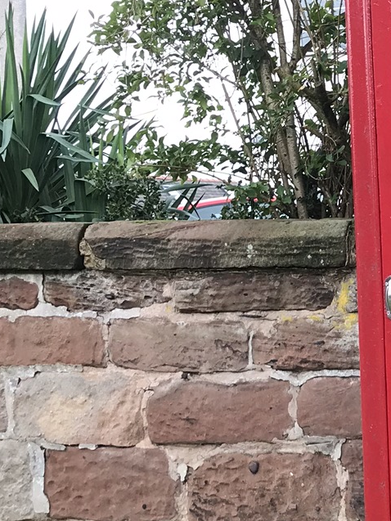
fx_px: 1355
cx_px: 477
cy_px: 273
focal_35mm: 90
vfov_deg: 21.8
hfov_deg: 15.8
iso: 20
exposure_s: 1/101
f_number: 1.8
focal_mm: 3.99
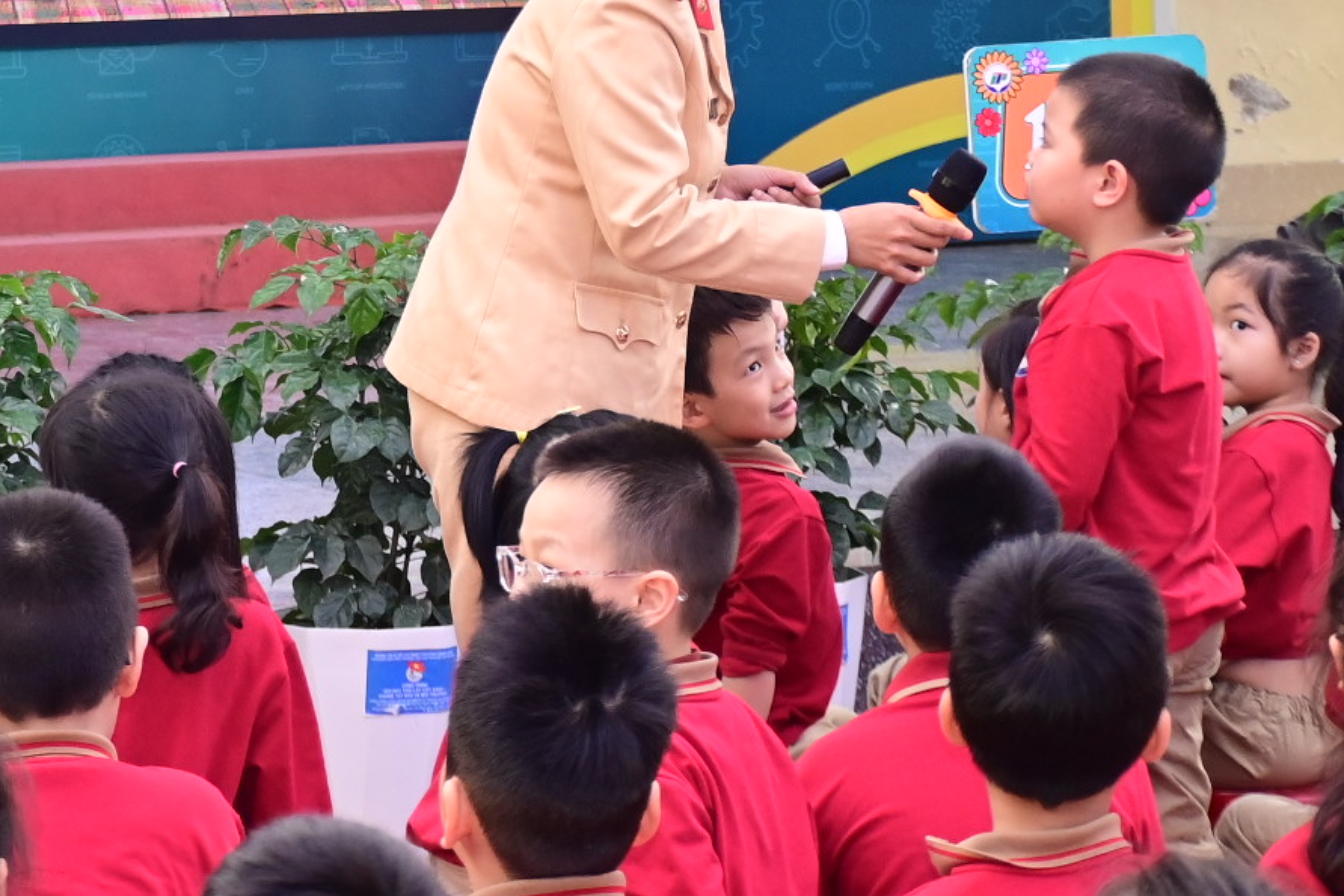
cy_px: 48
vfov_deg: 9.2
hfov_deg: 13.8
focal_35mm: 148
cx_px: 225
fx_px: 5525
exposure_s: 1/250
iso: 1000
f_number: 5
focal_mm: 45
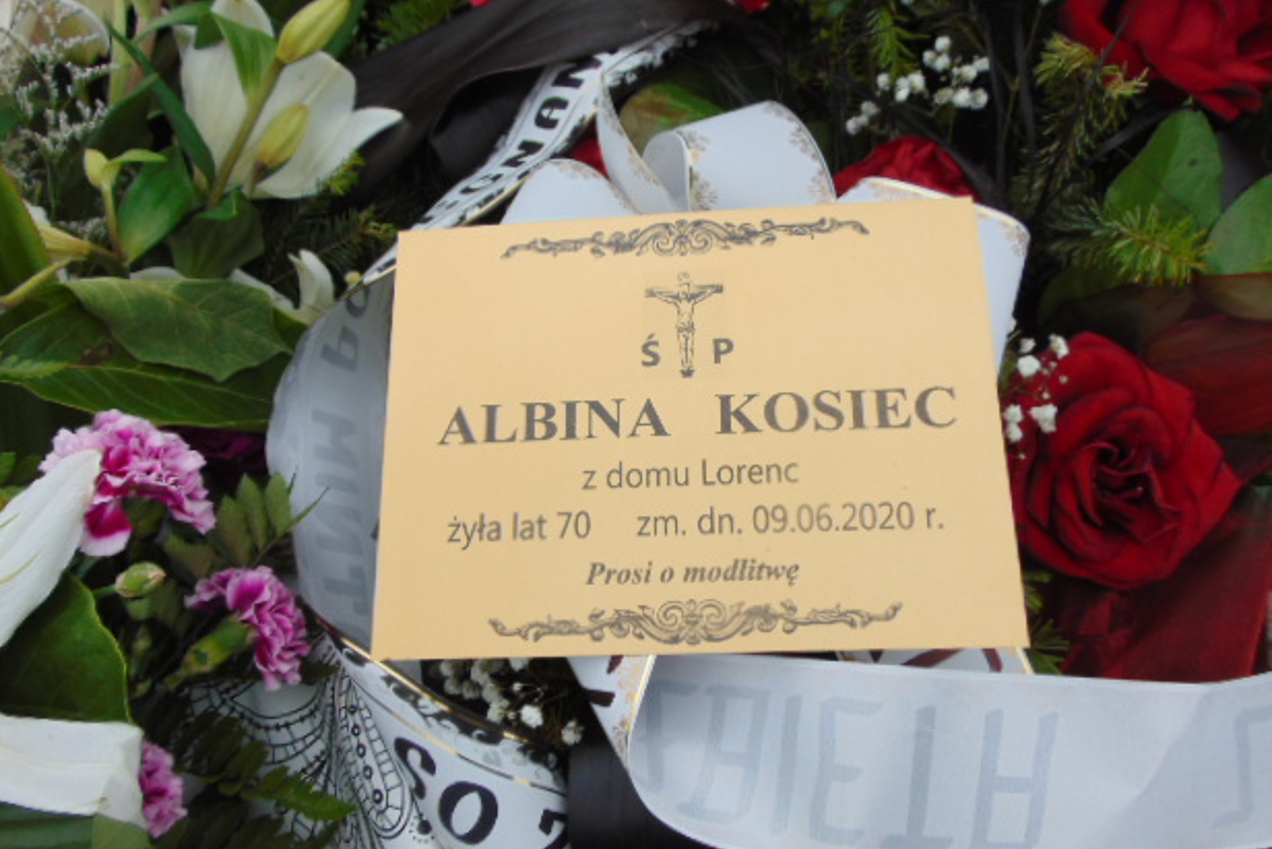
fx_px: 954
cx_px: 640
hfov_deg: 67.4
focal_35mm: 27
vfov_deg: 47.9
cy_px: 407
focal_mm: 4.5
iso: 80
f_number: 7.7
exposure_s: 1/250
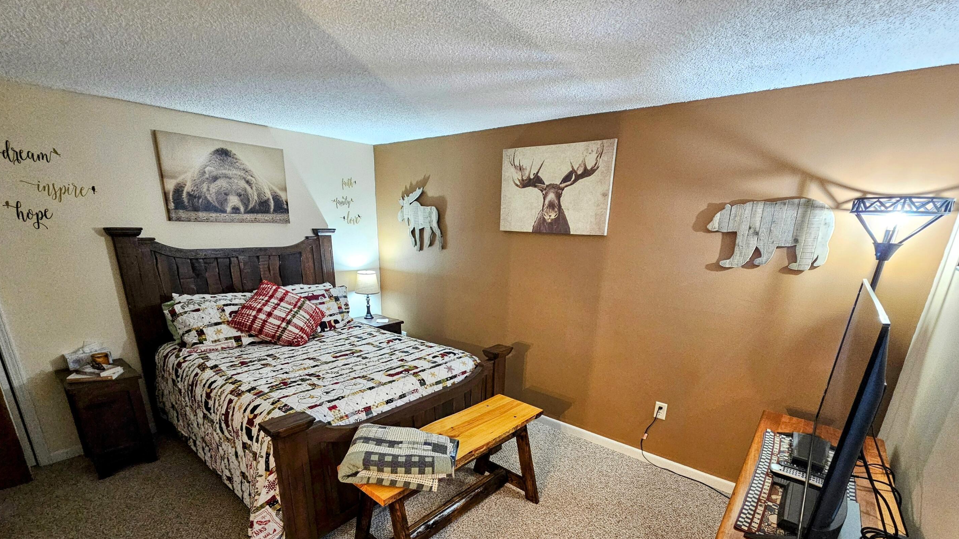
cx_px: 479
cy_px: 359
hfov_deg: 103.0
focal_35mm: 15
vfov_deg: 68.5
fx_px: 381
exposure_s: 1/30
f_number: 2.2
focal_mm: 2.2
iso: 640
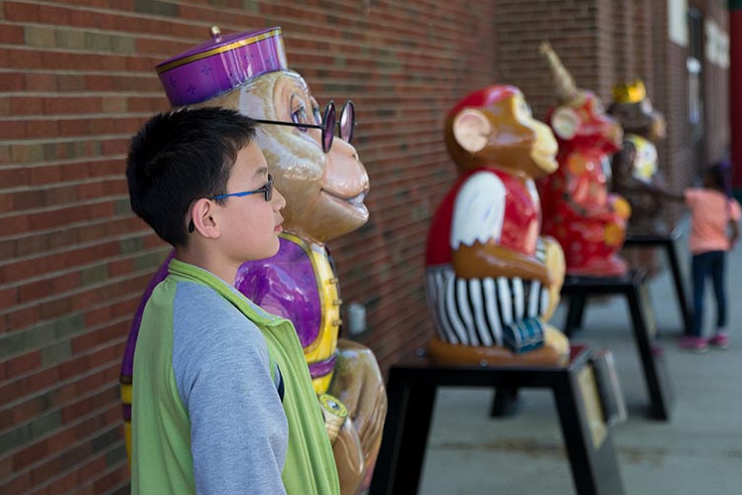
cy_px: 254
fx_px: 1175
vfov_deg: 23.8
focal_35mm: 57
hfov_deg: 35.0
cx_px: 382
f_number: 4
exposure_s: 1/1500
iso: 1250
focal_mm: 55
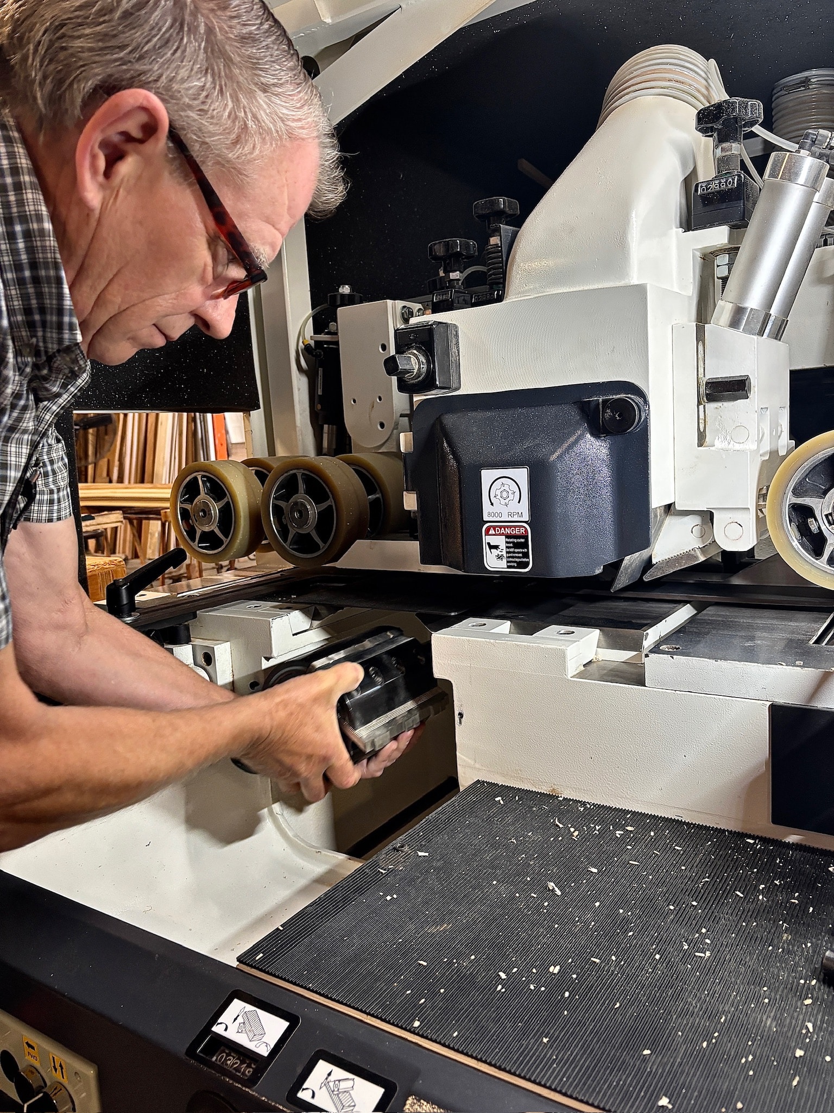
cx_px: 417
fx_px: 835
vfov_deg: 67.3
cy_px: 556
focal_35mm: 26
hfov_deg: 53.1
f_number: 1.6
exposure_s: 1/60
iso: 160
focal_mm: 5.96
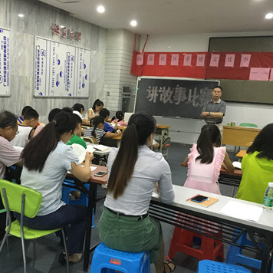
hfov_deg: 45.9
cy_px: 143
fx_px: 321
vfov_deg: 46.0
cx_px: 113
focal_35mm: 36
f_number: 2.2
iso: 200
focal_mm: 4.15
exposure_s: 1/17
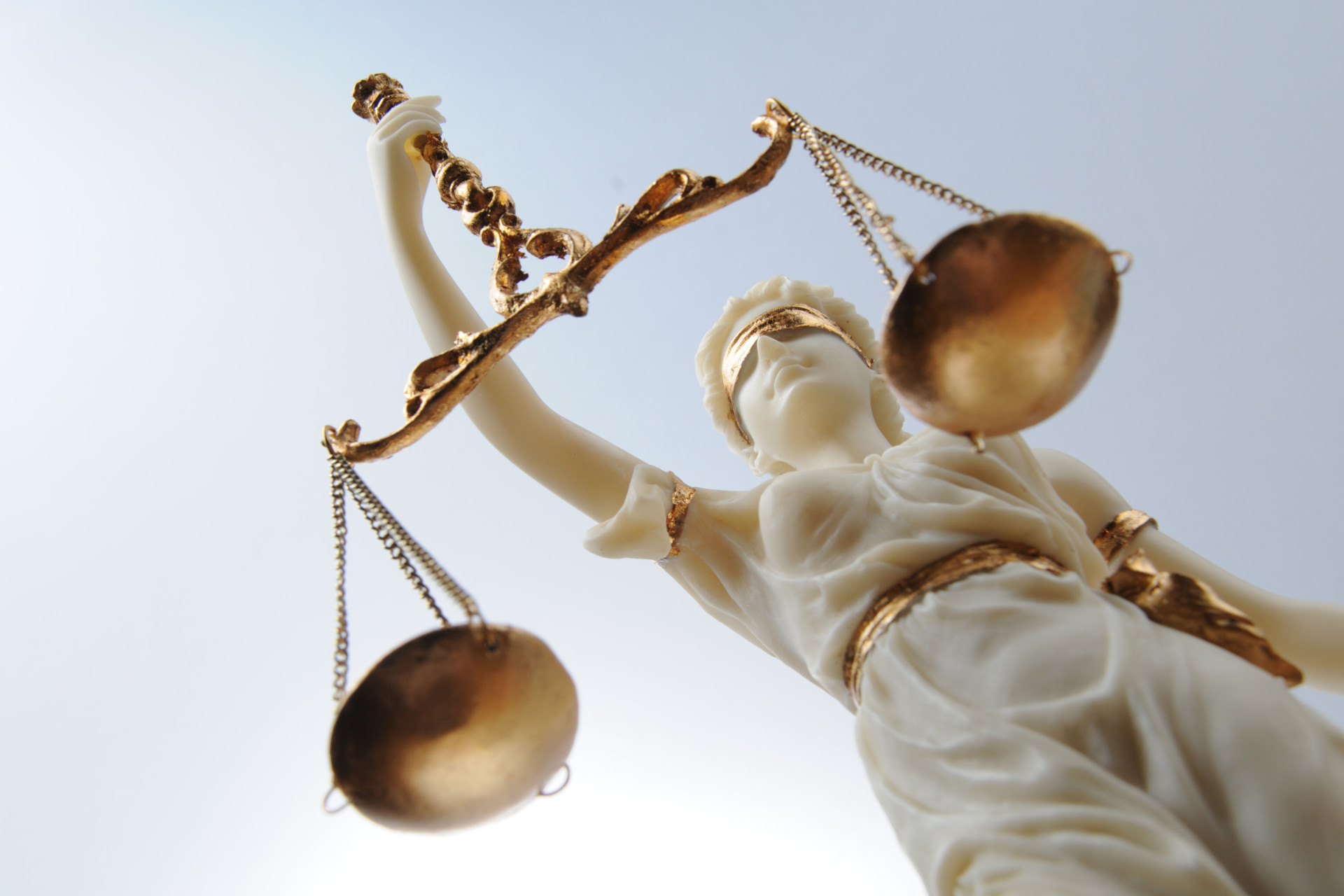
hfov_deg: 30.5
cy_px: 448
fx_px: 2464
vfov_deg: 20.6
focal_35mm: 66
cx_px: 672
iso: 200
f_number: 14
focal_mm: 44
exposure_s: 1/160
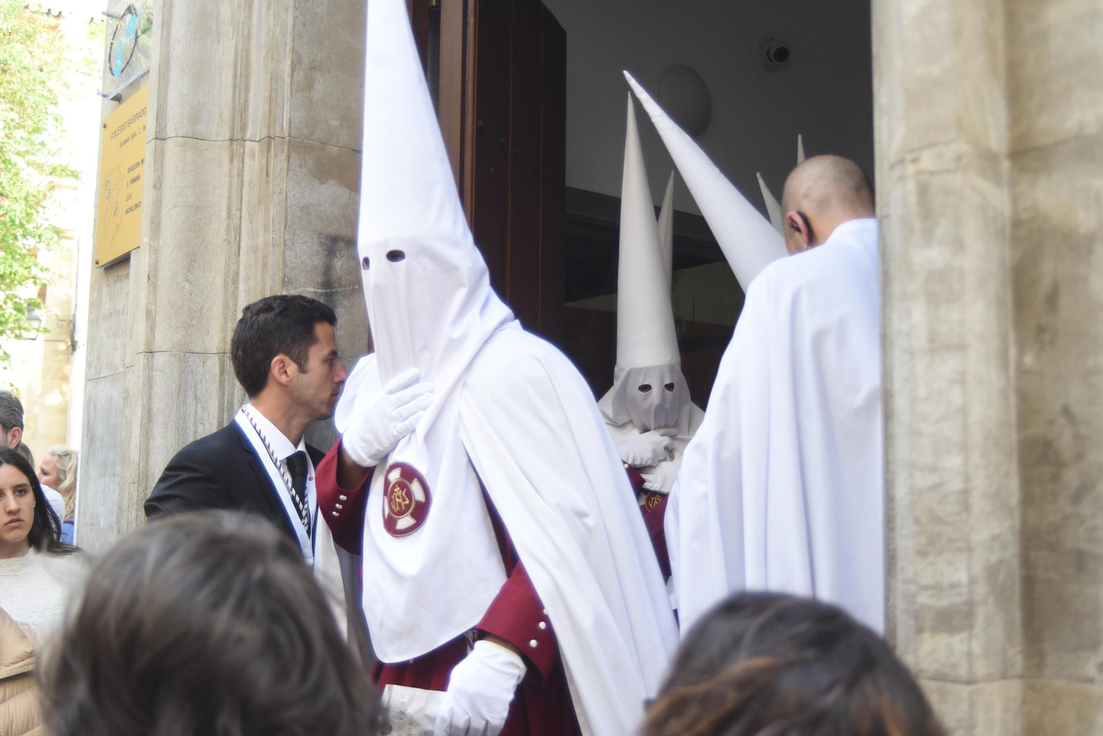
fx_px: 1287
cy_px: 368
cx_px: 552
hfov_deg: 46.4
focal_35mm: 42
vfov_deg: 31.9
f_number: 4.5
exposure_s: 1/500
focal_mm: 42
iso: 1100
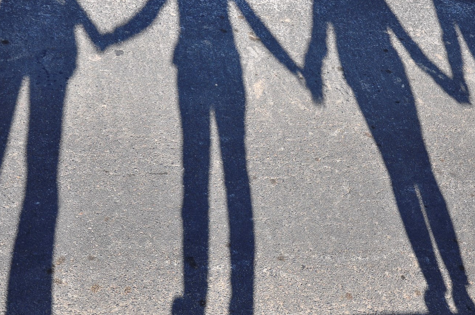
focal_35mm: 58
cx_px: 281
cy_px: 114
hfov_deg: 34.6
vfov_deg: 23.3
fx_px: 761
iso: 200
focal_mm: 25
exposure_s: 1/640
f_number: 4
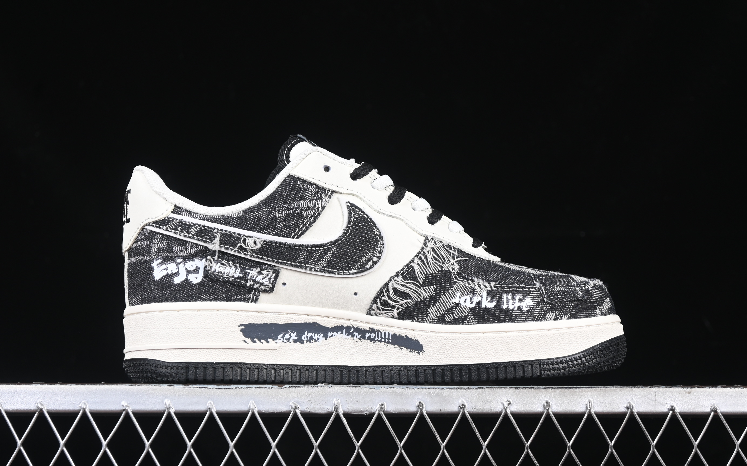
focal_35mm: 77
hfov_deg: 26.8
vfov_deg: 16.9
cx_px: 372
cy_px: 231
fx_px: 1567
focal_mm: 50
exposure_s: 1/60
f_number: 6.3
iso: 160
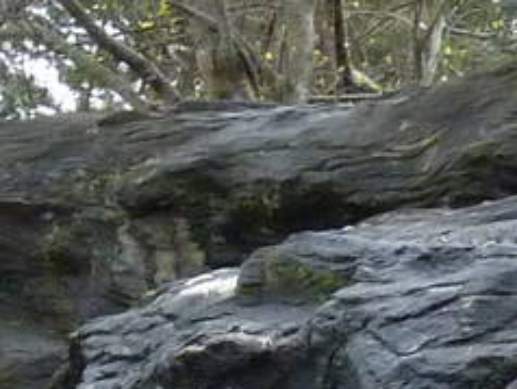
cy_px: 678
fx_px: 2512
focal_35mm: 168
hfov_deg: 10.1
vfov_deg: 8.5
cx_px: -765
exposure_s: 1/500
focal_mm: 4.1
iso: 400
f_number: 3.3
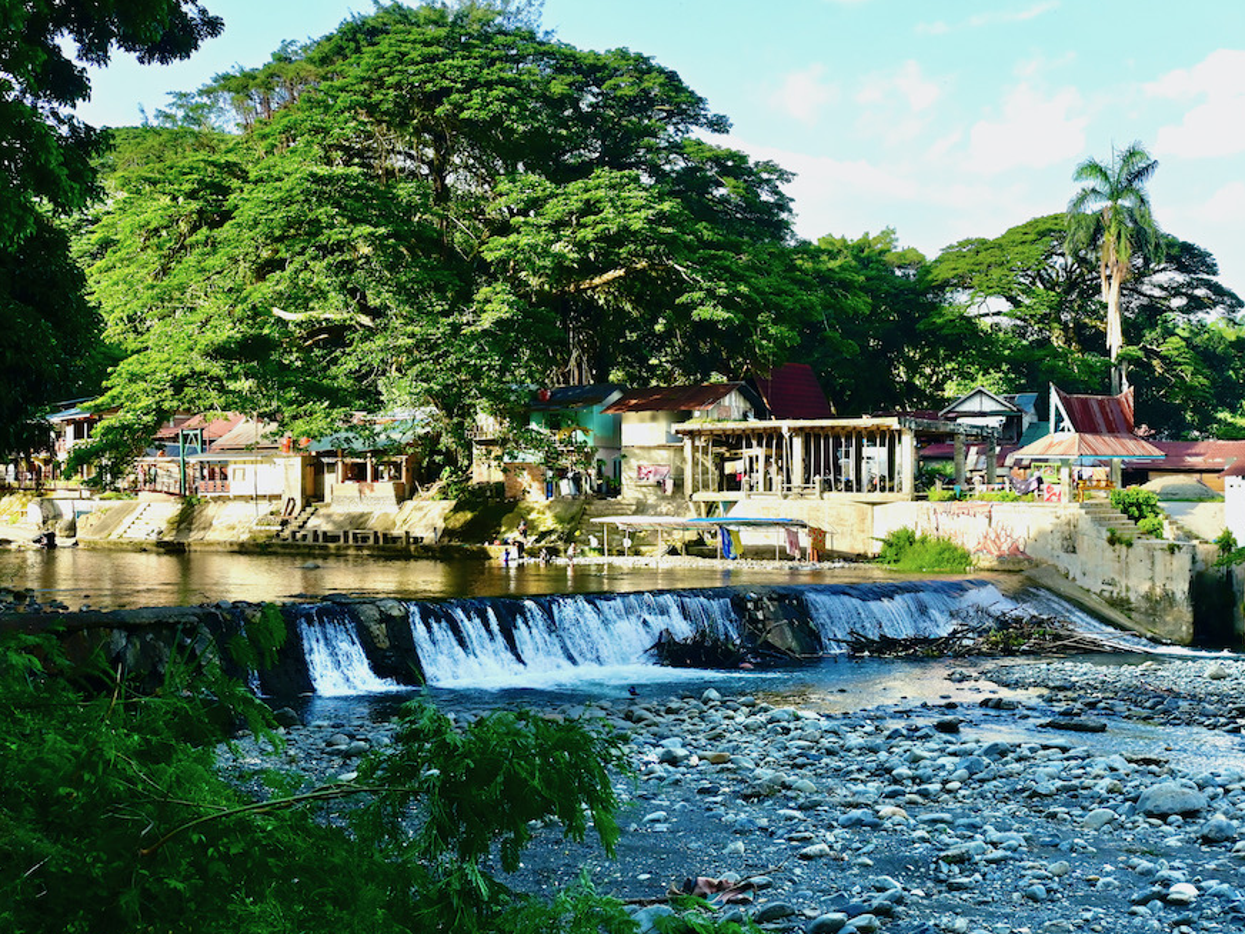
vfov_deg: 33.0
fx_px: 1576
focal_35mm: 44
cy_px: 469
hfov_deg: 43.1
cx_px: 662
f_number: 8
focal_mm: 26.5
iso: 400
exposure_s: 1/250
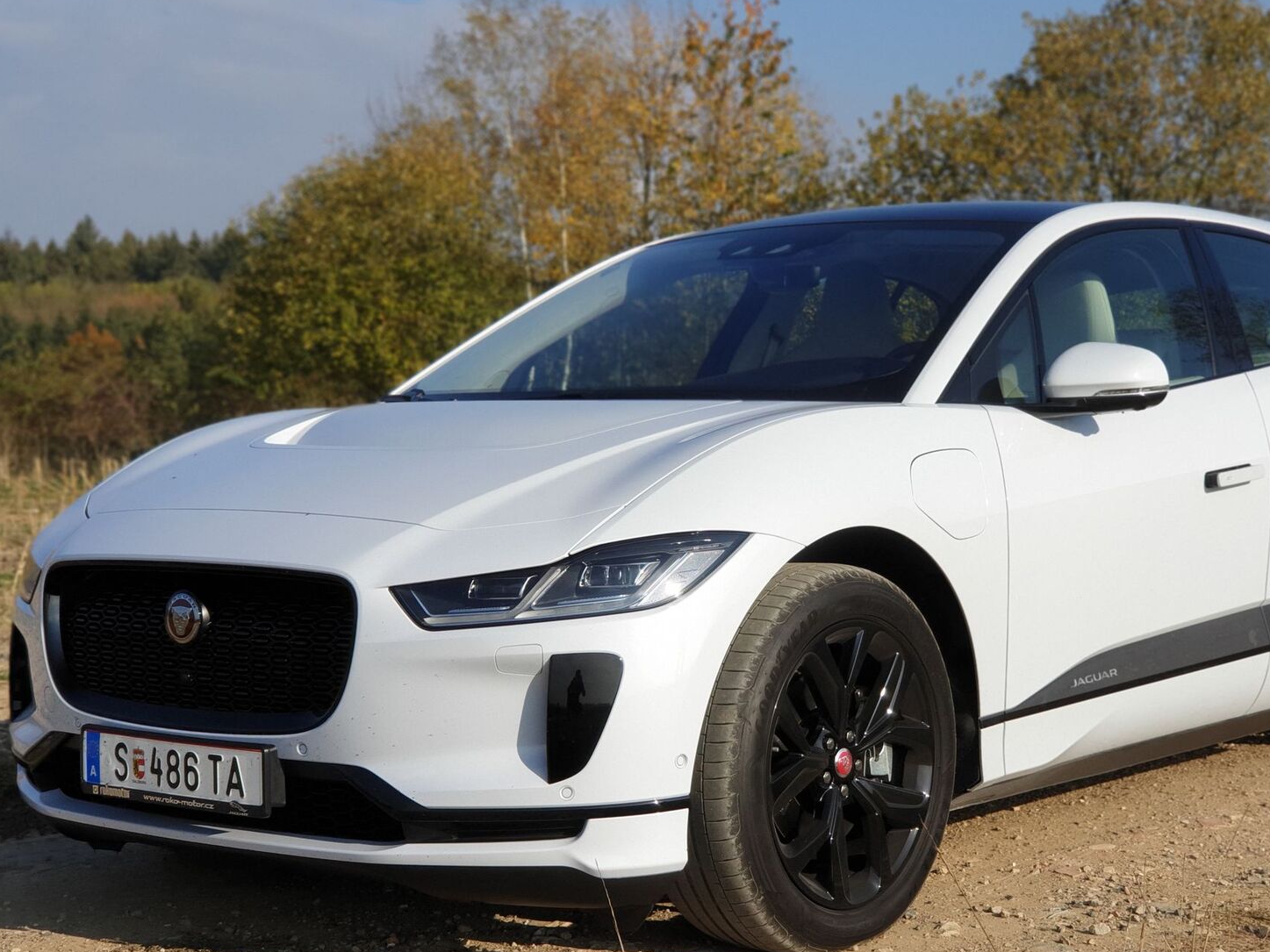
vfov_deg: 21.3
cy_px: 550
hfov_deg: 28.1
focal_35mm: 69
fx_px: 2531
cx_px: 767
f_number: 2.4
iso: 25
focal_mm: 6
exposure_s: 1/1109
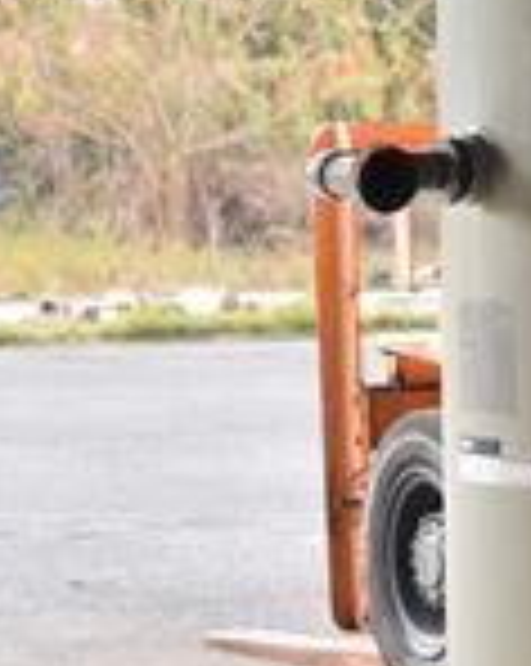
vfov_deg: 7.4
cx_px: 783
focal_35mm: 262
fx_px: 5149
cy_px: 252
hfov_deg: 5.8
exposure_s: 1/800
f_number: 6.3
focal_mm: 55
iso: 1250
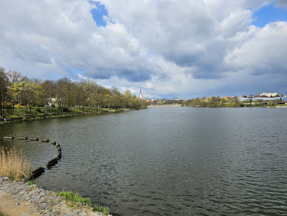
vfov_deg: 58.9
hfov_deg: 73.9
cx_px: 144
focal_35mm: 23
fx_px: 191
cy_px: 108
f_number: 1.7
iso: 10
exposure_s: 1/1145
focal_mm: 6.3
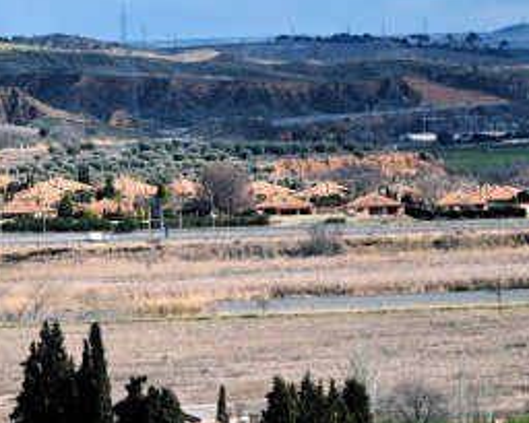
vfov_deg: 4.7
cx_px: -281
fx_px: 5160
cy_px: 203
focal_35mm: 329
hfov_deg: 5.8
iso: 110
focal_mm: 75
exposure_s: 1/500
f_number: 5.6
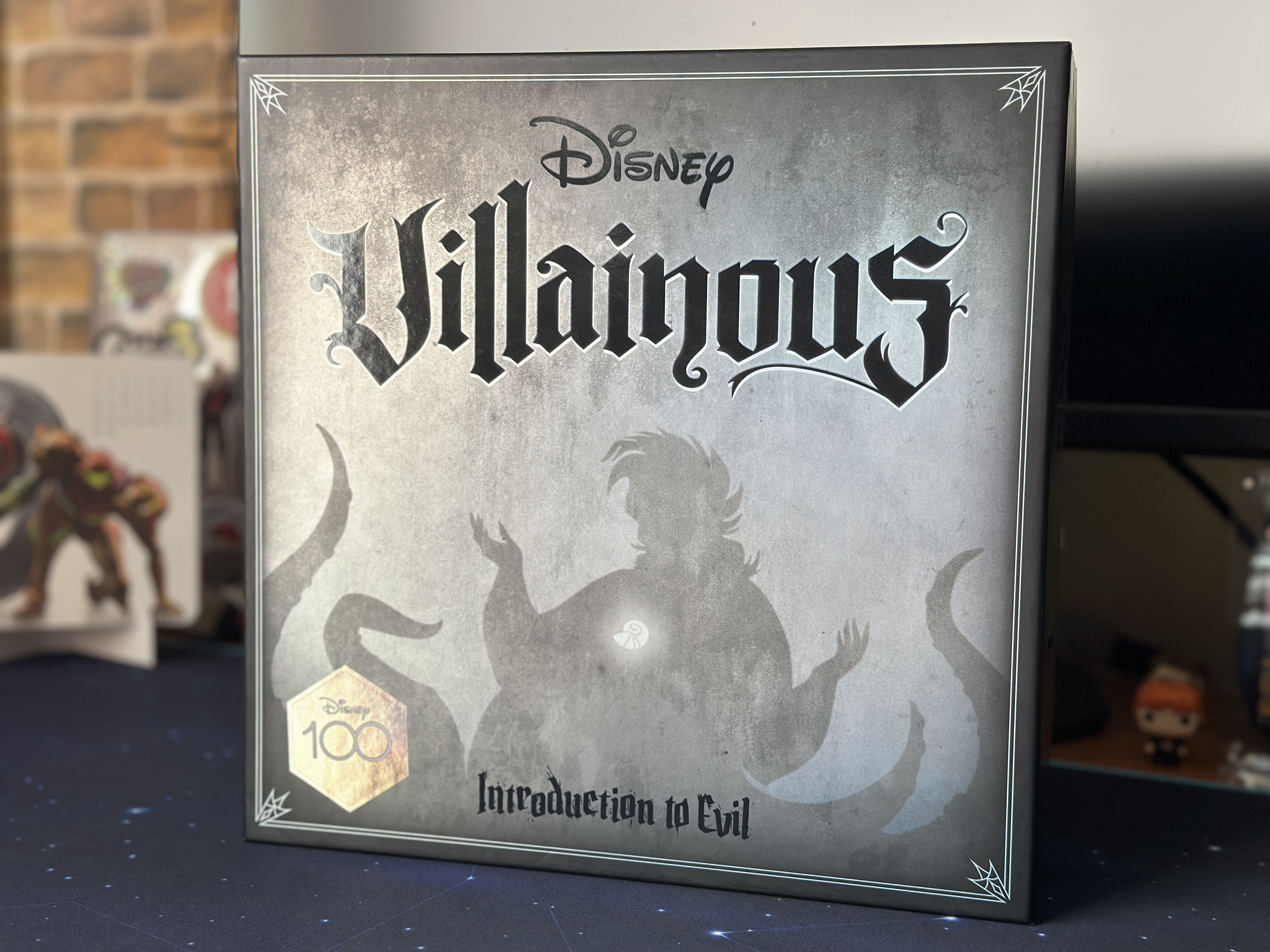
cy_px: 476
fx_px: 1761
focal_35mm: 48
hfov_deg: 39.7
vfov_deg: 30.3
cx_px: 635
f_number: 1.78
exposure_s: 1/201
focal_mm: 6.86
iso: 80
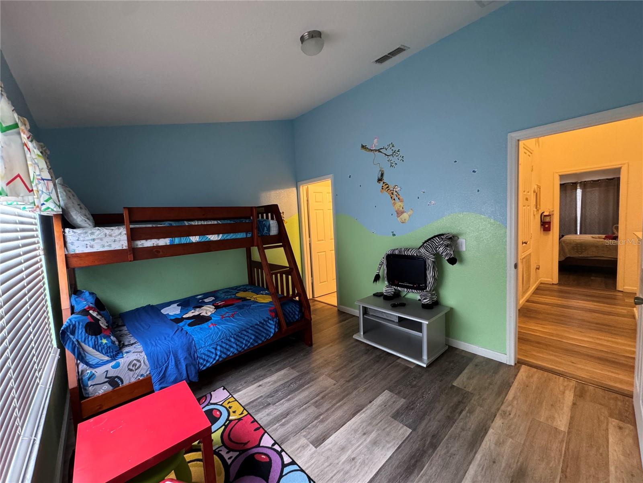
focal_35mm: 14
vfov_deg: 85.7
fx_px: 260
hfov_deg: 102.1
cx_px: 322
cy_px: 242
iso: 400
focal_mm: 2.22
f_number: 2.2
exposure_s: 1/60
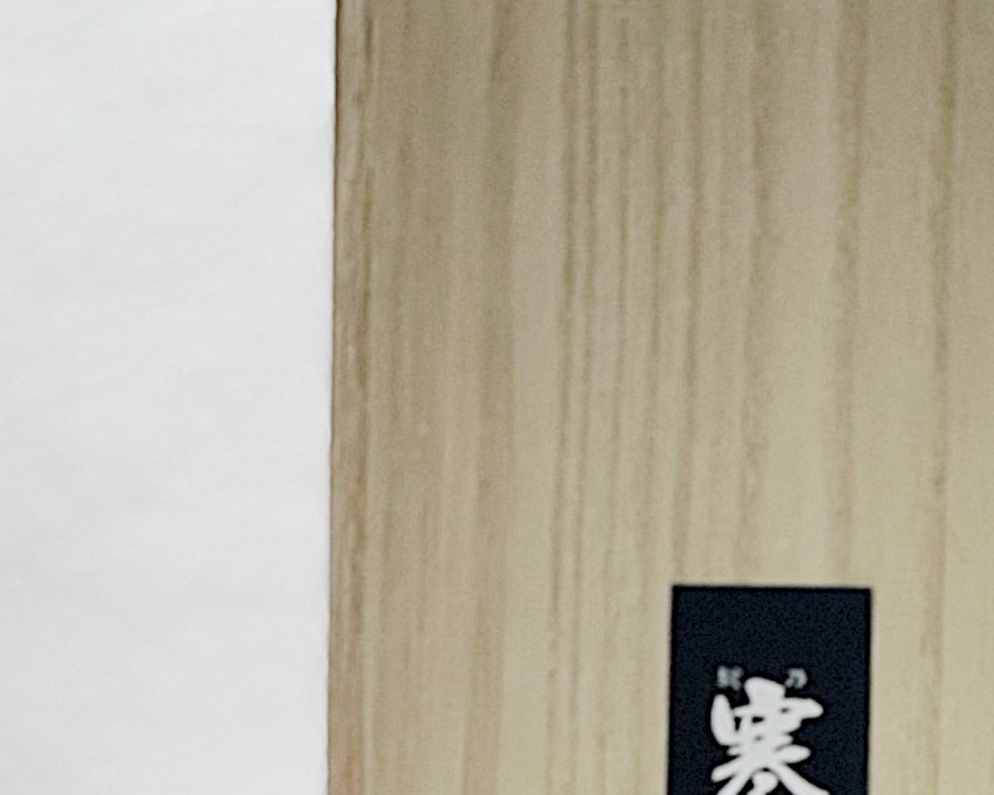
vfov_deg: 7.7
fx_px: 5795
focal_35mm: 197
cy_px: 1099
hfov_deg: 9.7
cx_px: 1063
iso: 80
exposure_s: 1/100
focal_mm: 6
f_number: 2
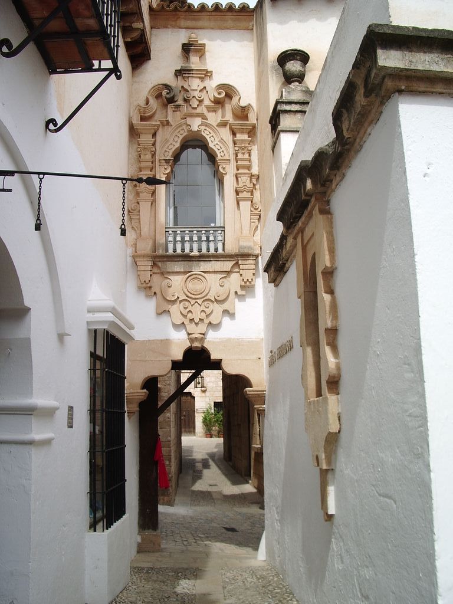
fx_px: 611
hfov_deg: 40.7
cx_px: 226
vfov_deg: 52.6
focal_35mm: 35
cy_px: 302
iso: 50
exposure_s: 1/200
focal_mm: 5.8
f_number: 4.3
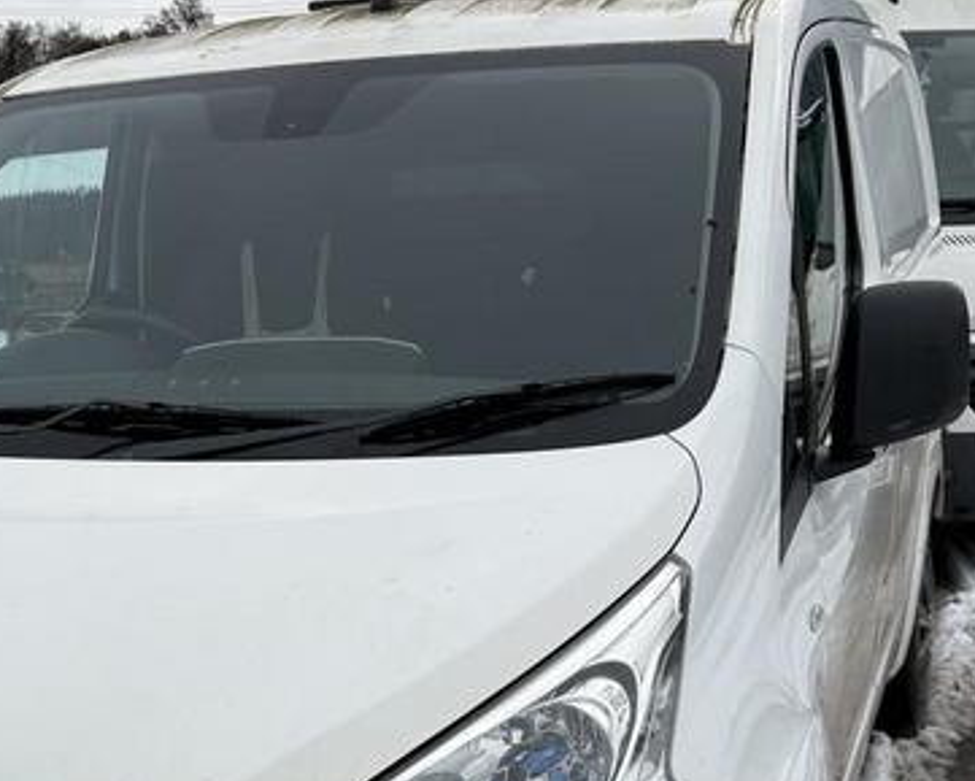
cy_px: 730
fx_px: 1818
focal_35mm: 63
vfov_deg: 23.5
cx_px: 197
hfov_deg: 29.3
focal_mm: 5.96
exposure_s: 1/810
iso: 50
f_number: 1.6
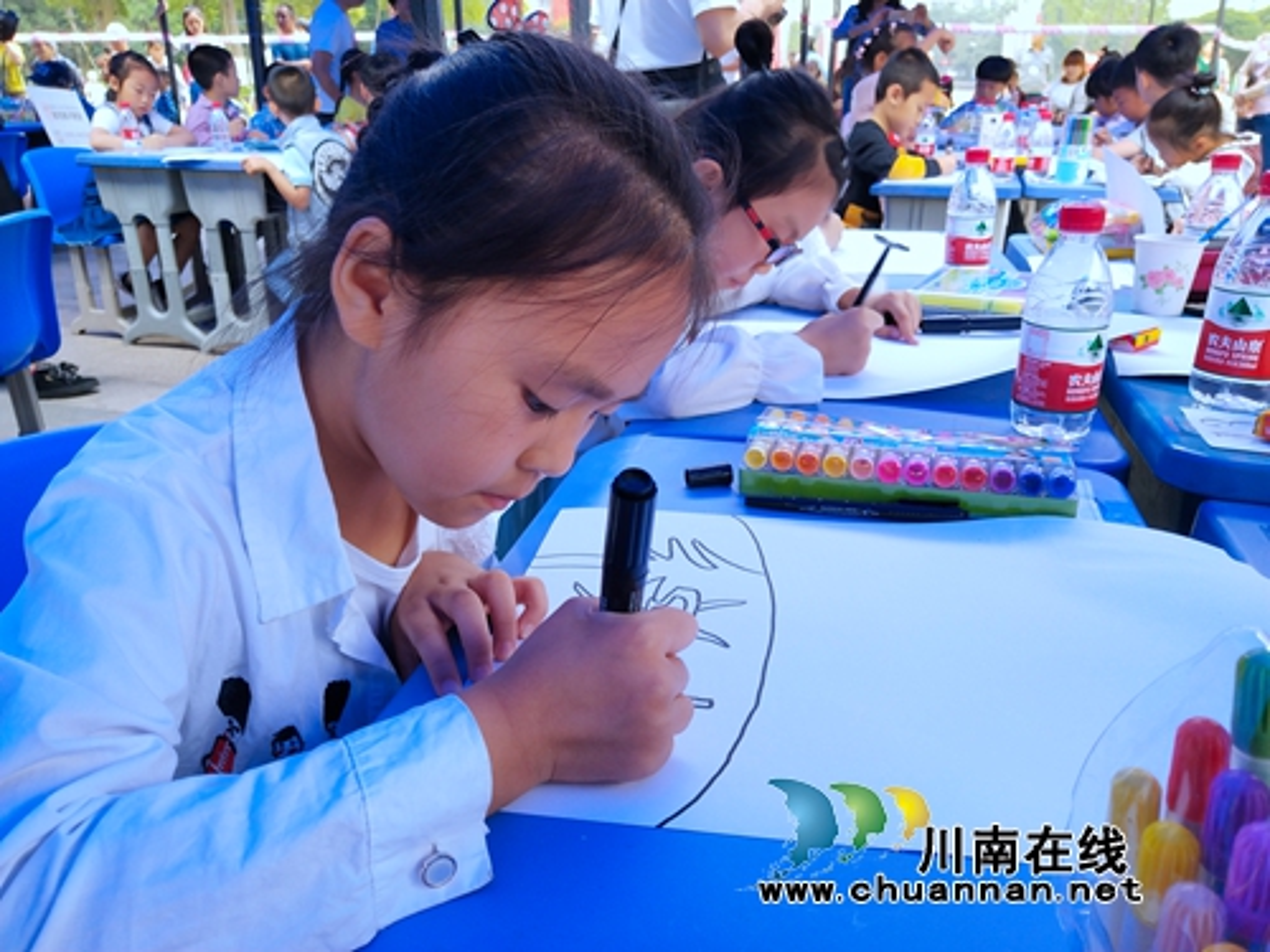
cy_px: 476
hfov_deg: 60.0
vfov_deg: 46.8
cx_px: 635
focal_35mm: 30
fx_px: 1101
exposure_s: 1/50
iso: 199
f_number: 1.8
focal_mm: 3.95
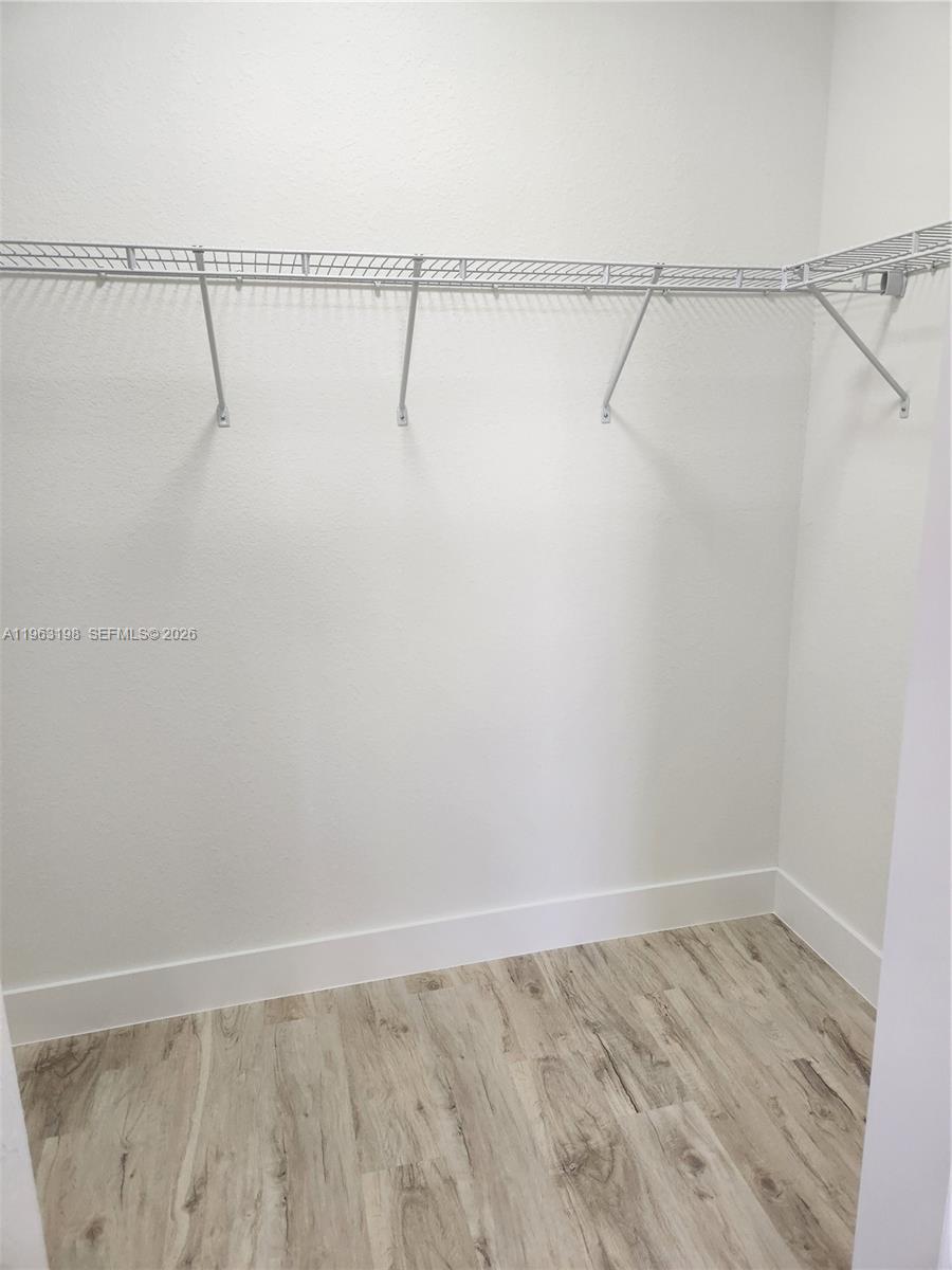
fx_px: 843
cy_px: 635
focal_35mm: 23
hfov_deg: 58.9
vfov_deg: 73.9
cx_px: 476
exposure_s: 1/180
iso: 125
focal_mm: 5.4
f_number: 1.8
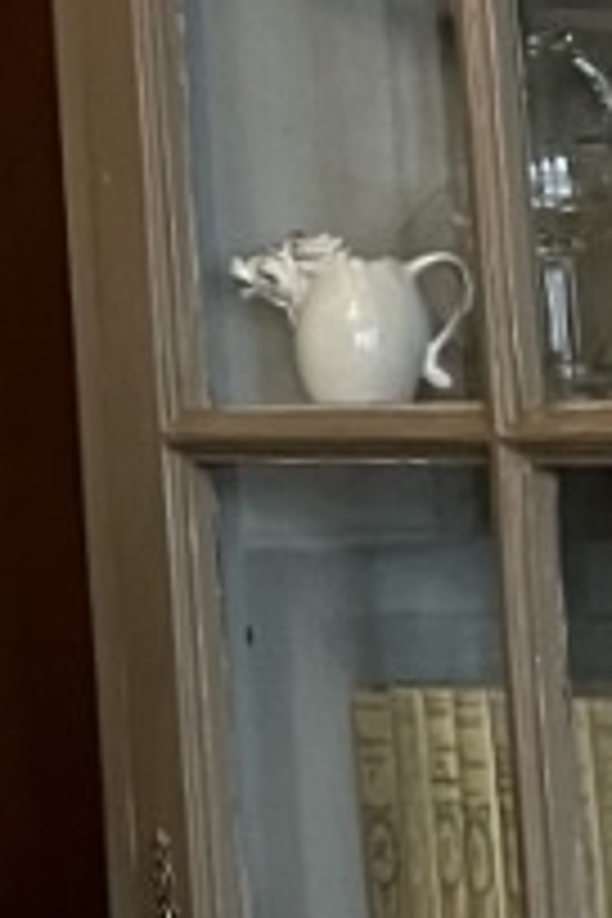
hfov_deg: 7.3
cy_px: -106
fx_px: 4080
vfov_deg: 12.6
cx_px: -1424
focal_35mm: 160
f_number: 1.6
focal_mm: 4.2
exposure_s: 1/50
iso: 250
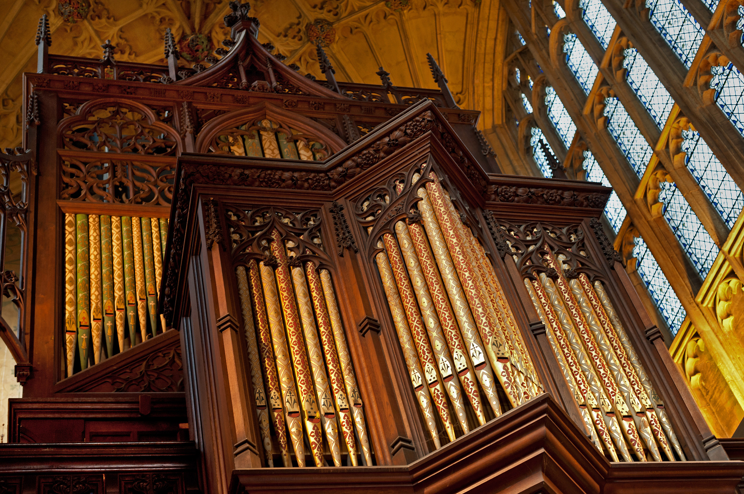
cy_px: 247
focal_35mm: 50
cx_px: 372
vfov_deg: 26.9
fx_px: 1032
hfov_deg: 39.6
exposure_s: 1/30
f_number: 4
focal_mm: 50
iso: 500
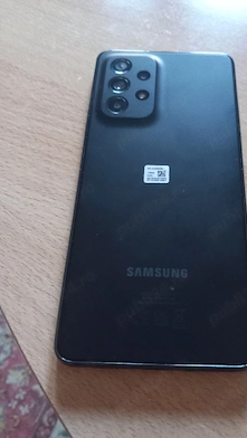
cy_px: 220
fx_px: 349
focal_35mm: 30
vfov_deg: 64.3
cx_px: 163
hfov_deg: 38.6
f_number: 1.8
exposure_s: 1/16.7
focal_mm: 4
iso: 800
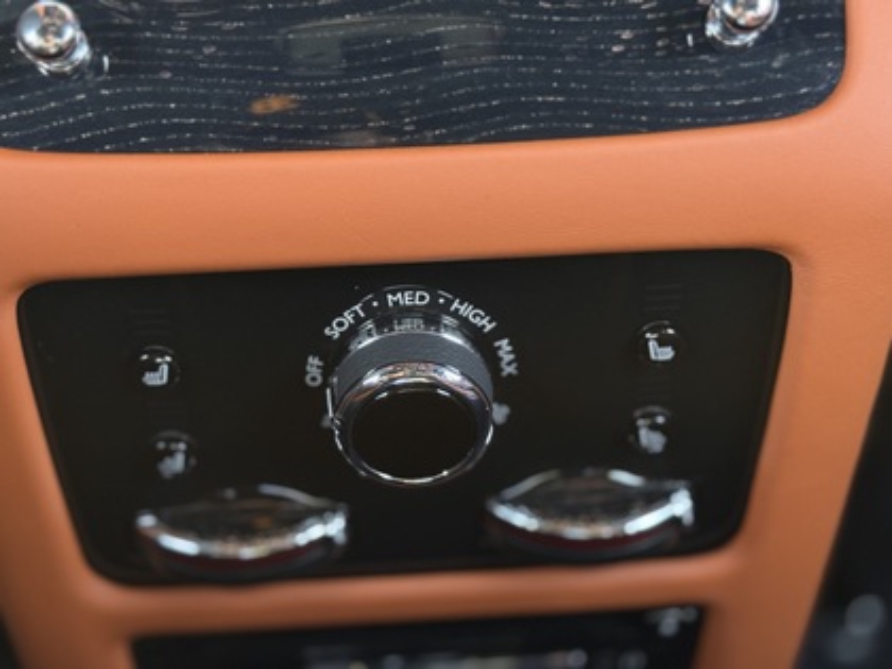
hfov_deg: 39.7
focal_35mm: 48
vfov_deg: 30.3
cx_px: 446
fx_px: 1237
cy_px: 334
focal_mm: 6.76
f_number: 1.78
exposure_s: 1/40
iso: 500
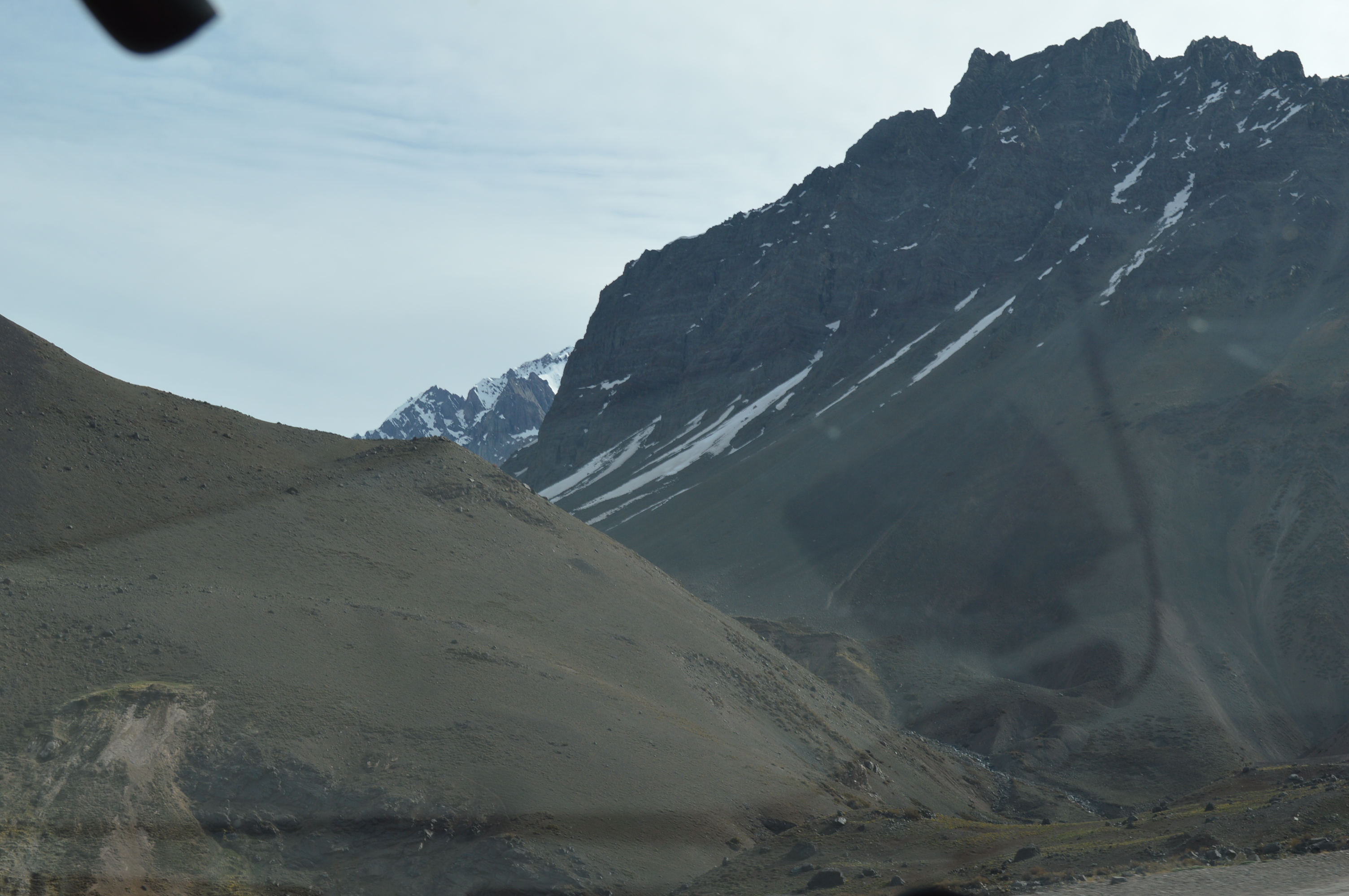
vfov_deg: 26.4
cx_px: 674
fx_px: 1909
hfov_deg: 38.9
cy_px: 448
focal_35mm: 51
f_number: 8
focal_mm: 34
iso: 100
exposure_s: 1/250
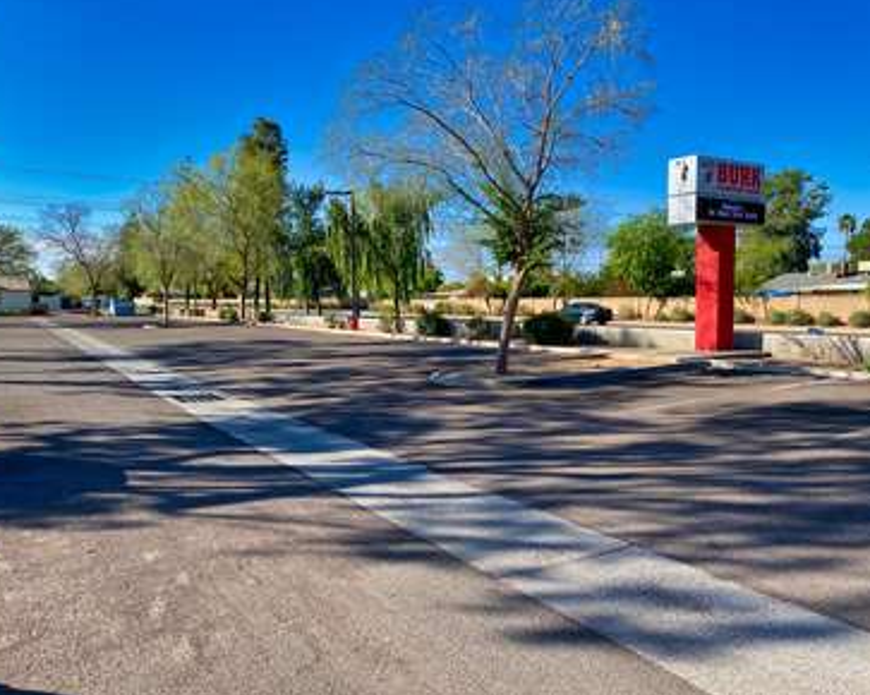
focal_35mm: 28
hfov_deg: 62.2
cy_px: 343
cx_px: 407
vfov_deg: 51.5
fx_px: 721
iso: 32
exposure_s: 1/2146
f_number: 1.8
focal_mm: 4.25
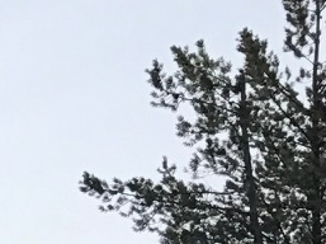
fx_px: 2069
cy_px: 709
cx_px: -651
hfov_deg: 7.8
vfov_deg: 6.2
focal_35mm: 220
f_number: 1.8
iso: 20
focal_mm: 3.99
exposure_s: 1/1996
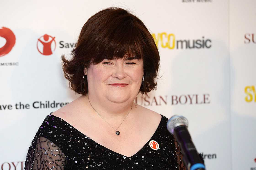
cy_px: 85
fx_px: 1422
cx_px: 128
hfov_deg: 10.3
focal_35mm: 200
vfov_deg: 6.9
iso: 800
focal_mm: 200
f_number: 6.3
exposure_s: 1/160
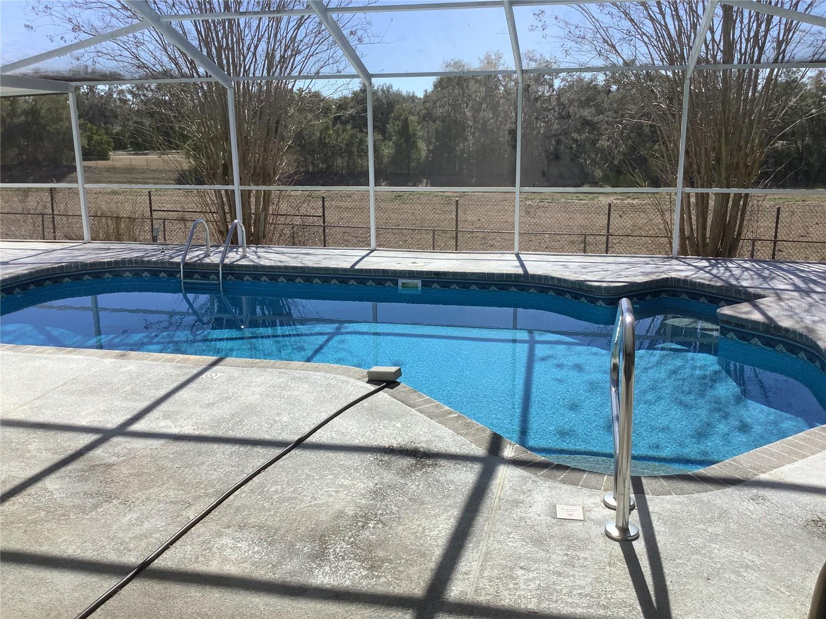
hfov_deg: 58.4
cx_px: 413
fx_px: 740
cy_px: 310
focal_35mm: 31
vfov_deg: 45.4
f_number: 2.4
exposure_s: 1/1148
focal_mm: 3.3
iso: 25
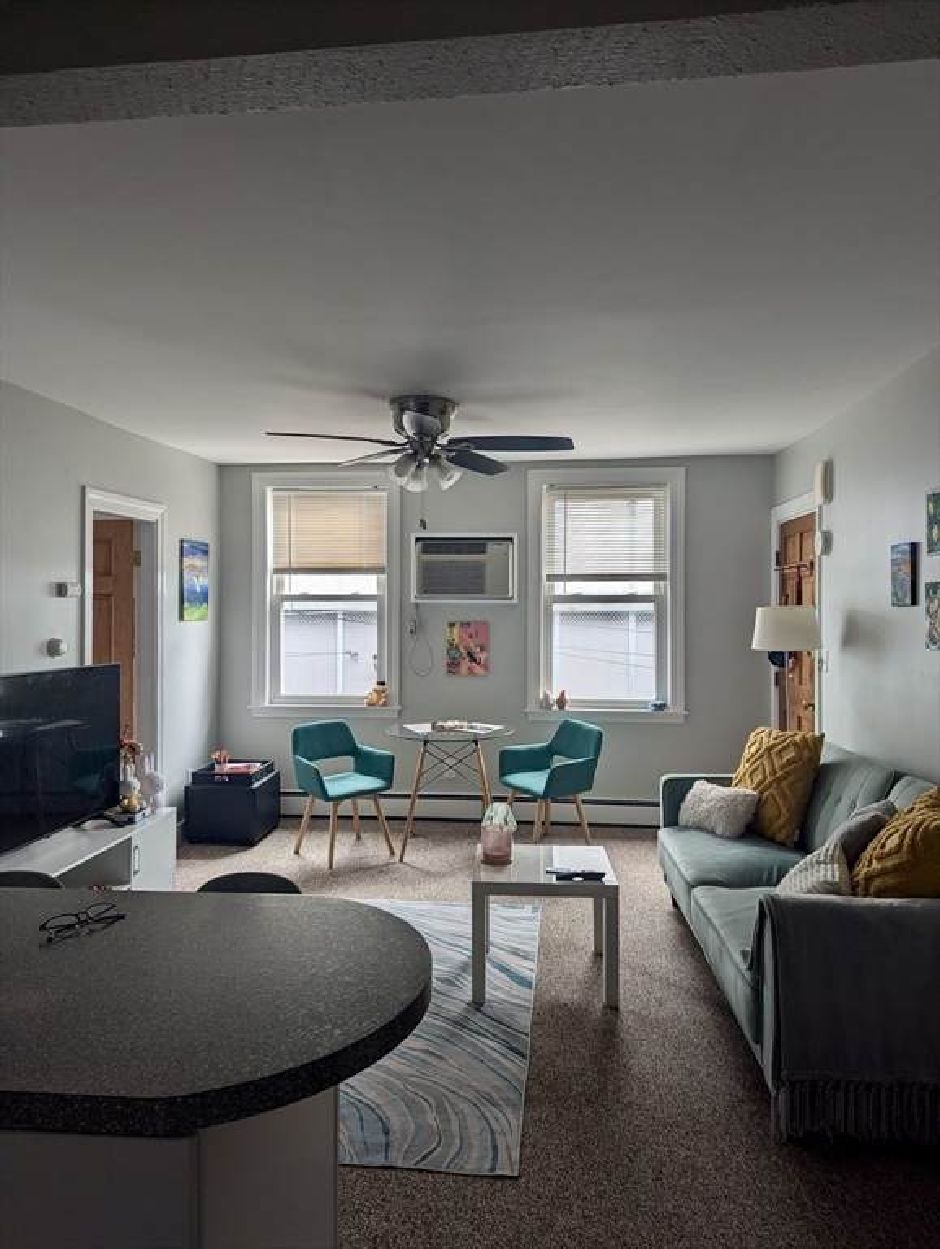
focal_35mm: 24
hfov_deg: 56.9
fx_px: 867
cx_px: 470
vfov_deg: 71.5
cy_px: 624
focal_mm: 6.81
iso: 52
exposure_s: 1/55
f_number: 1.85
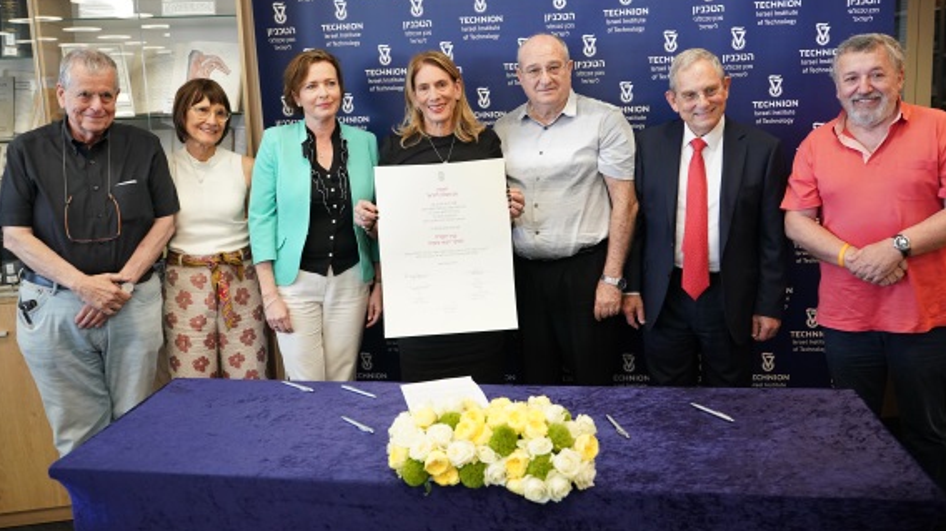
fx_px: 777
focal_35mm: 31
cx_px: 465
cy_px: 208
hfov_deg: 62.6
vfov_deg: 37.6
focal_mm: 28
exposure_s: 1/500
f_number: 3.5
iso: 3200
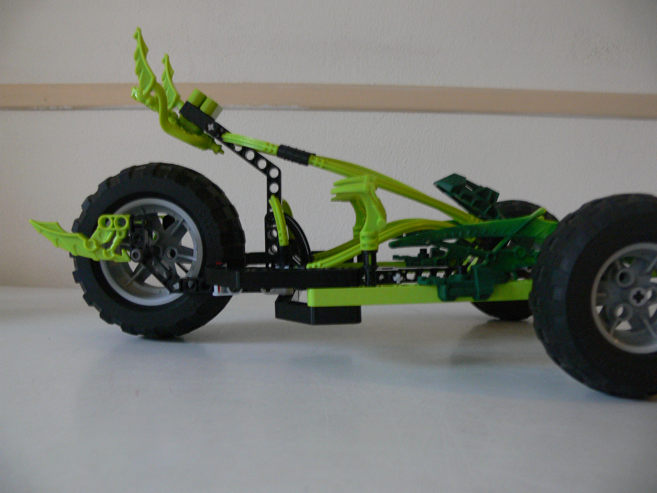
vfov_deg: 40.7
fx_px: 664
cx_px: 328
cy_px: 246
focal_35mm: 35
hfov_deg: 52.6
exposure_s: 1/10
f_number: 2.8
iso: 200
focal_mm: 7.4
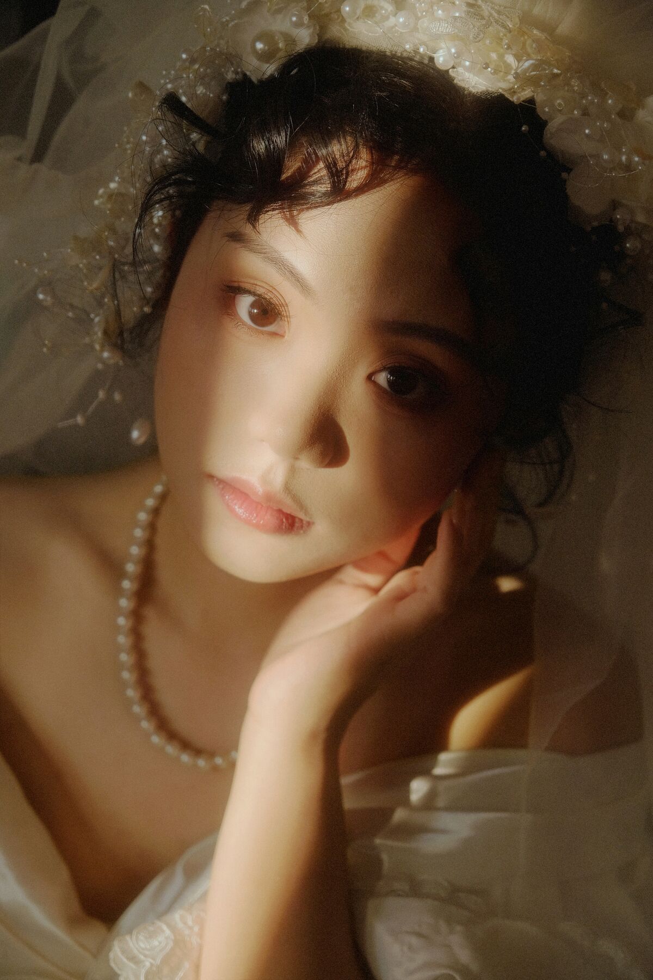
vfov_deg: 24.5
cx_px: 326
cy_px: 490
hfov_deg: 16.5
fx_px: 2258
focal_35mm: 83
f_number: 2.8
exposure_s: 1/2000
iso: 800
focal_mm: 55
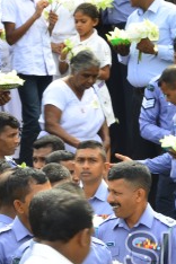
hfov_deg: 3.8
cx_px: 155
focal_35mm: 364
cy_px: 91
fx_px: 2671
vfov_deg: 5.7
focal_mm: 95
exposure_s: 1/100
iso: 320
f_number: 11
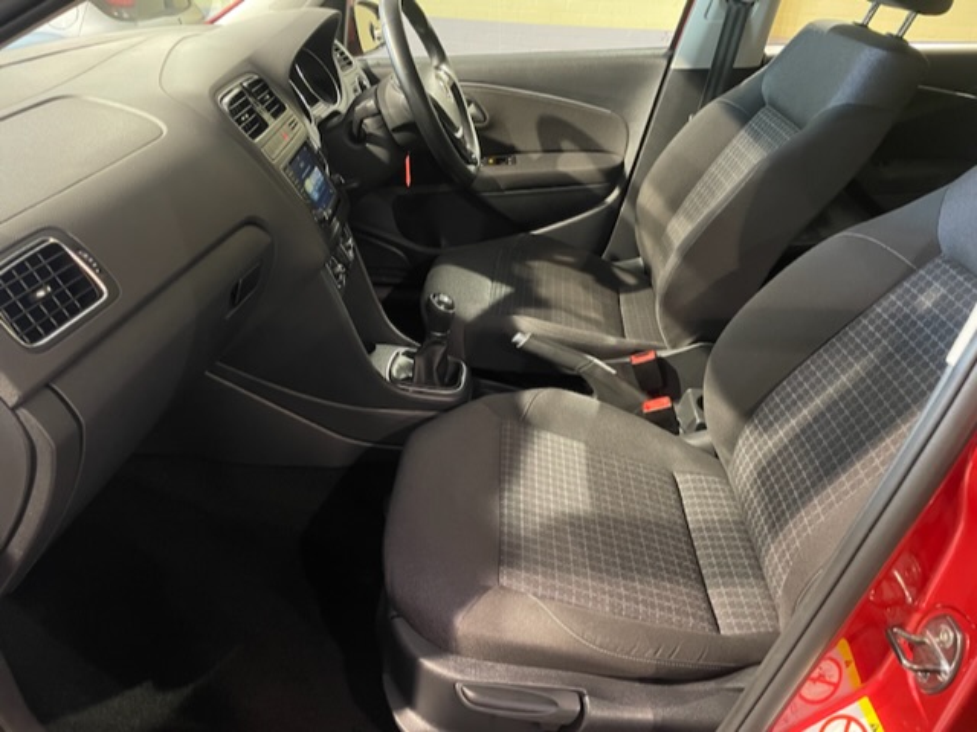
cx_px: 488
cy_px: 366
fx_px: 734
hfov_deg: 67.3
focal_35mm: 26
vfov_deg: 53.1
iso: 640
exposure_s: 1/25
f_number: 1.6
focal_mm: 4.2
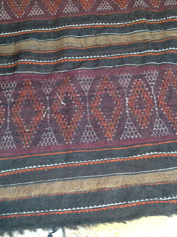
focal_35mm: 35
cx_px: 88
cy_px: 118
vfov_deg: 52.7
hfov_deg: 40.6
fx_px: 239
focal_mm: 4.28
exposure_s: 1/15
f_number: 2.4
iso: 400
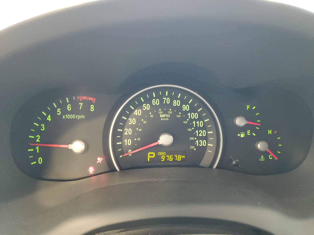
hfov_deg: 67.3
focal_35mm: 26
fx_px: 236
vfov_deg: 53.1
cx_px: 157
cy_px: 118
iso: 351
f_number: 1.5
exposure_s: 1/40
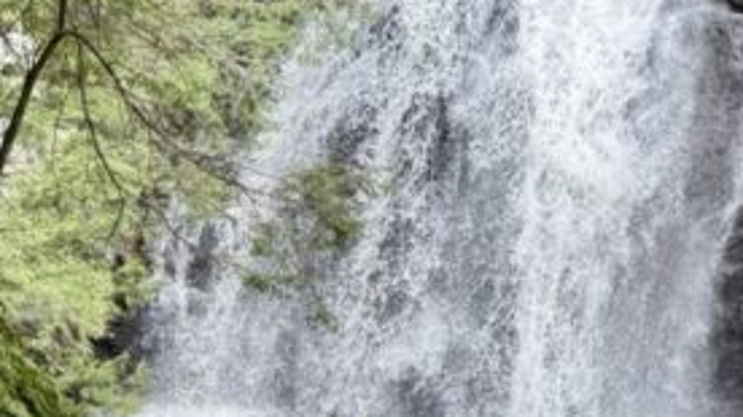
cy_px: -191
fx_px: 1910
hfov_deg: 21.2
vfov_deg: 12.0
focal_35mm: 97
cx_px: 756
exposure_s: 1/265
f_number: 1.78
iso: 64
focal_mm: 6.76
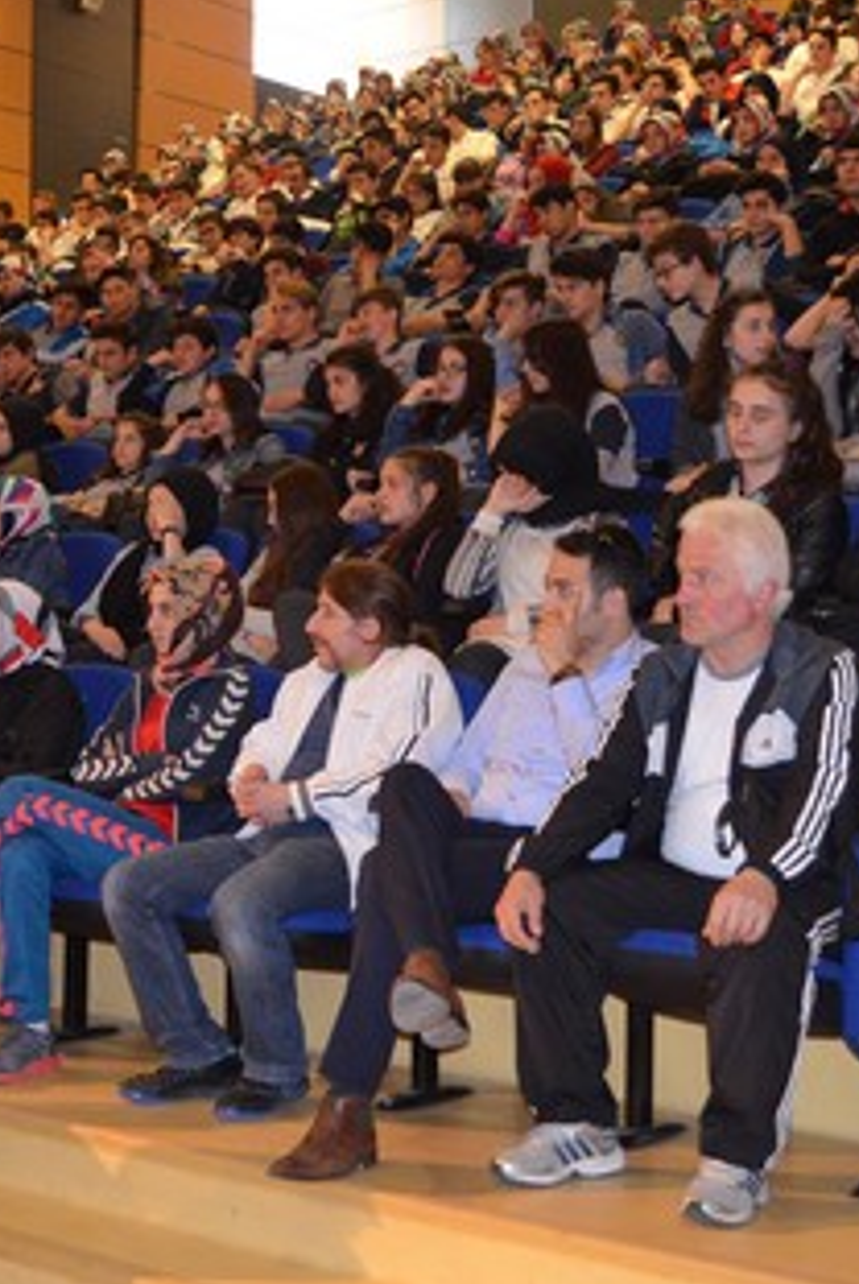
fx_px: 2071
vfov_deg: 34.3
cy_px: 495
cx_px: 128
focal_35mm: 58
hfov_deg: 23.0
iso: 1600
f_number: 3.5
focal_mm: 18
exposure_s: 1/60
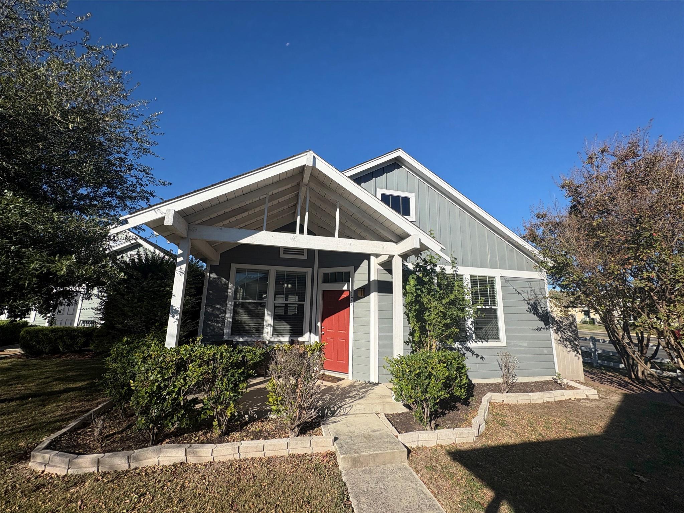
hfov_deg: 102.1
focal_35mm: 14
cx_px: 342
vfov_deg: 85.7
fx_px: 277
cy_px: 256
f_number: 2.2
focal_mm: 2.22
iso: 50
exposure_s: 1/2494
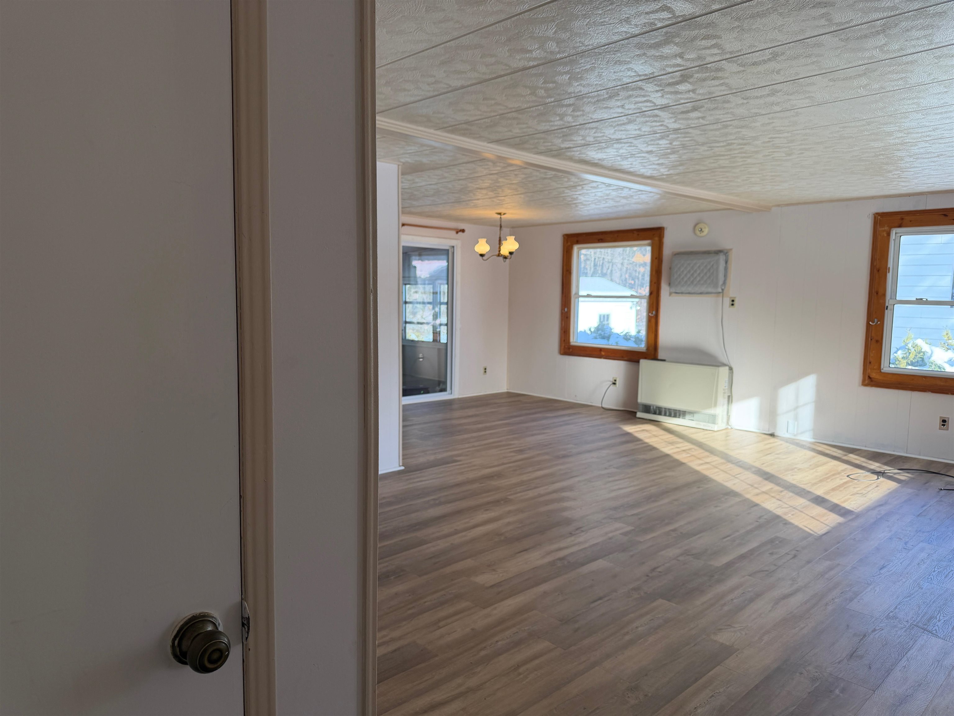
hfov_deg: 71.6
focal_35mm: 24
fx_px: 661
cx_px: 477
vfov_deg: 56.8
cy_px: 358
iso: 80
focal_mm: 6.76
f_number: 1.78
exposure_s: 1/239
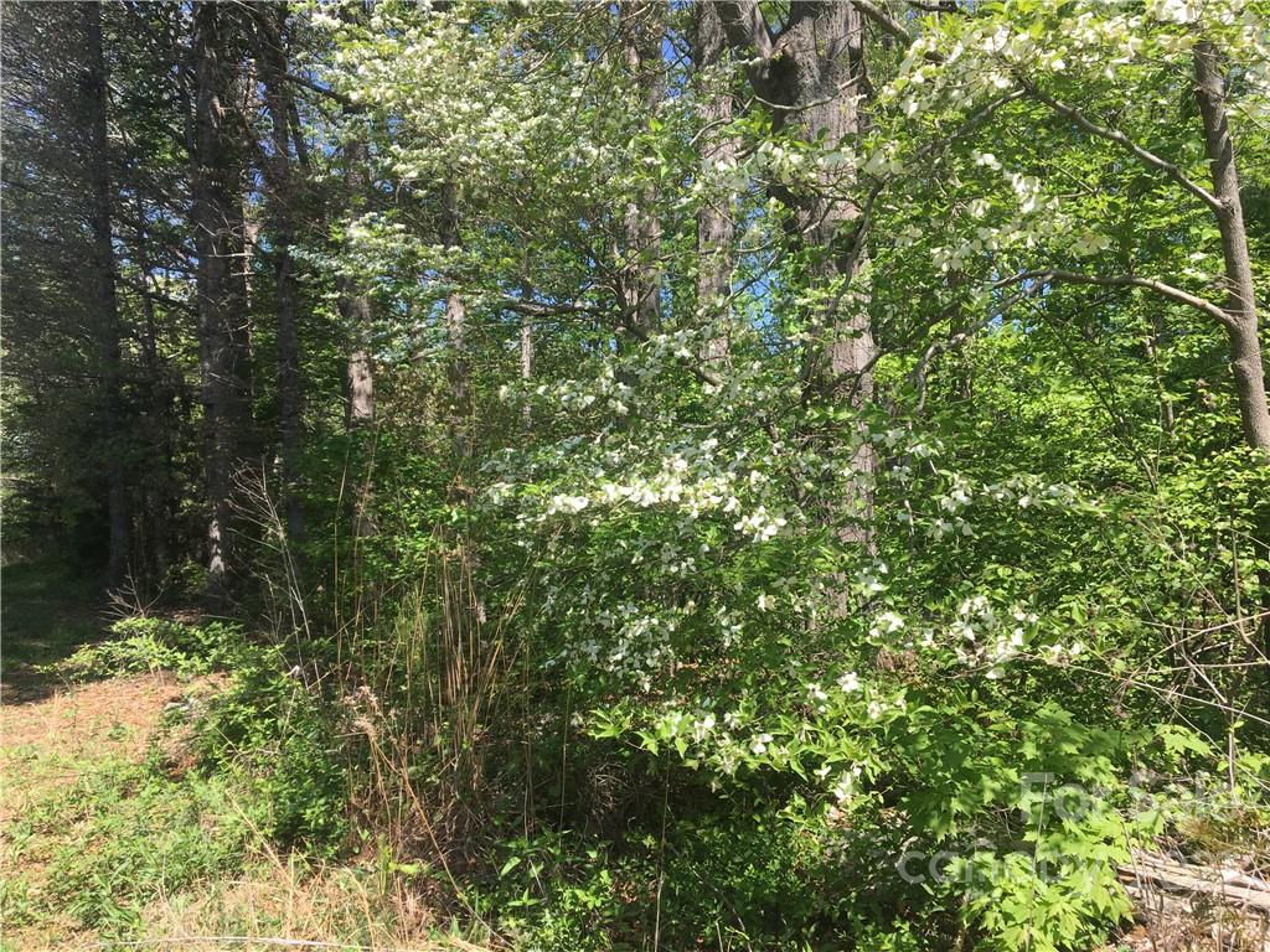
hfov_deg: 61.7
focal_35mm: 29
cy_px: 476
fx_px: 1064
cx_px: 635
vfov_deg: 48.2
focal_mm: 4.15
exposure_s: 1/635
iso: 25
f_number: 2.2
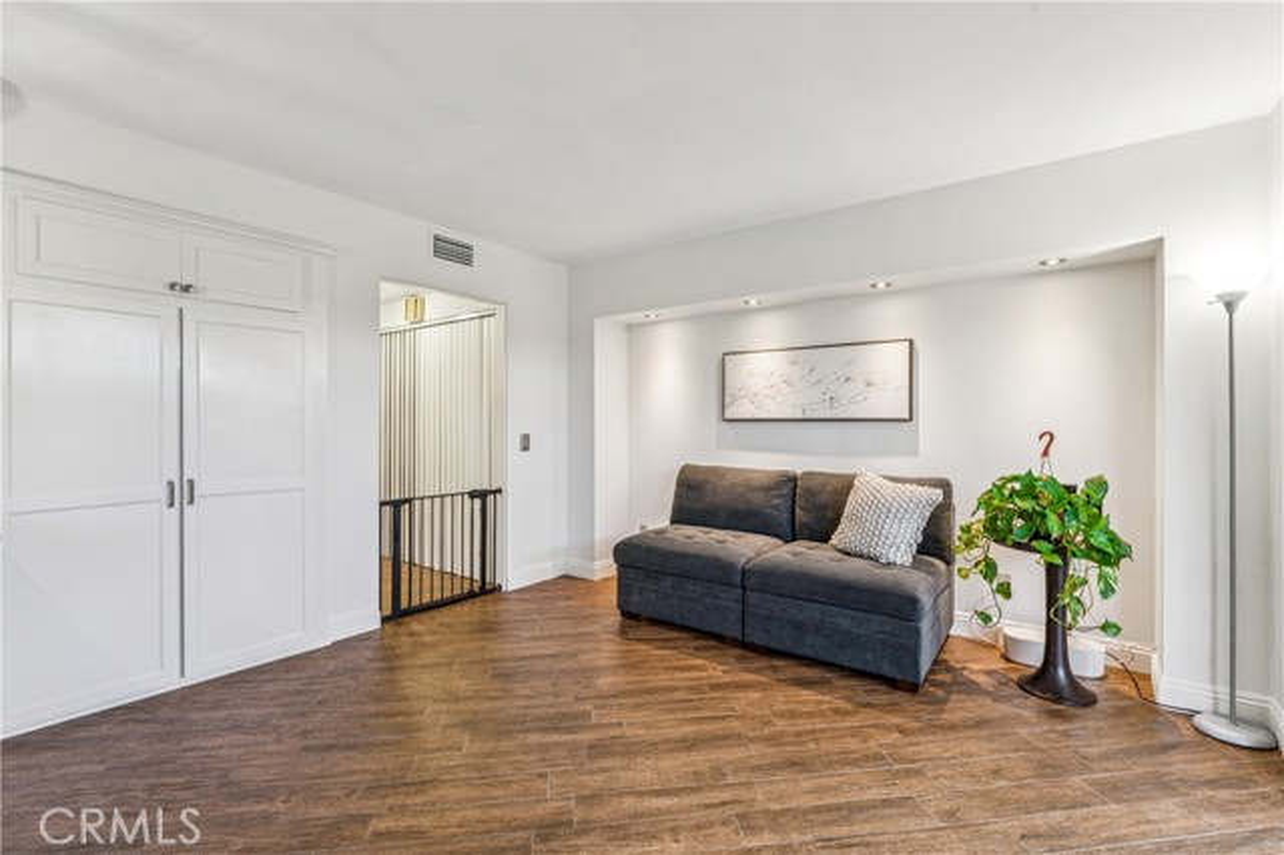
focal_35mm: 16
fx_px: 581
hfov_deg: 95.7
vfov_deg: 72.7
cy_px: 428
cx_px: 642
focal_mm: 16.3
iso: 100
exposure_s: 1/1.67
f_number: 13
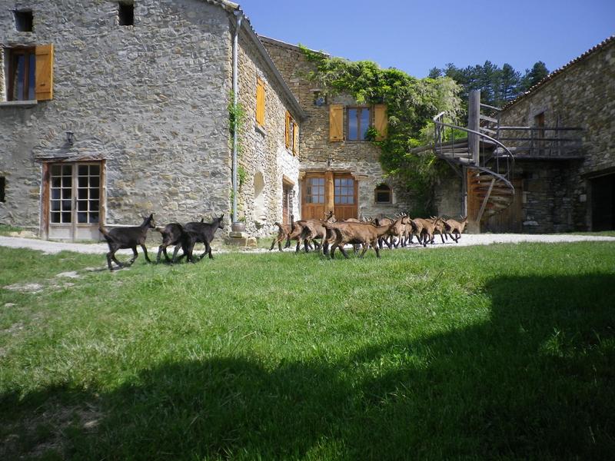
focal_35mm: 28
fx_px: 497
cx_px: 308
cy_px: 230
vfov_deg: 49.7
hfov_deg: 63.4
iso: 80
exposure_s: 1/640
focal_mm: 5.05
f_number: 3.5
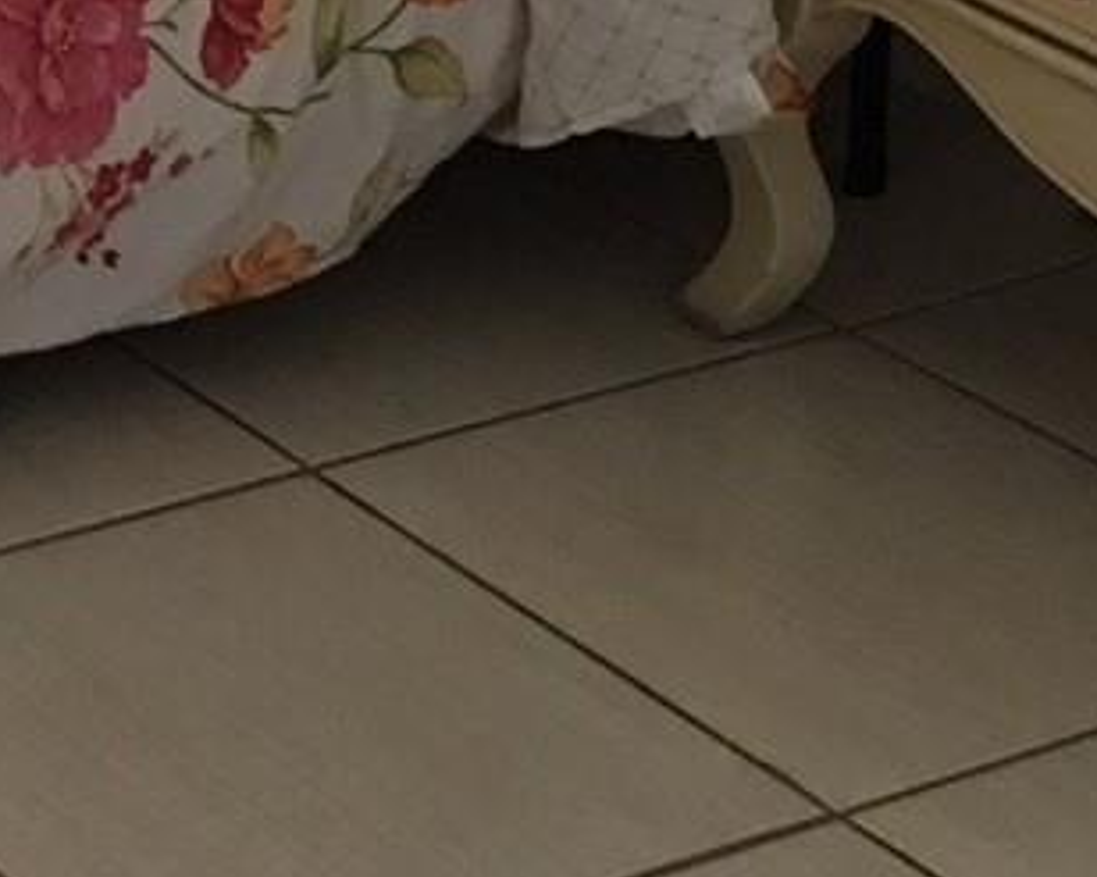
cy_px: -1005
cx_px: -762
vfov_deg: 9.6
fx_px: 4770
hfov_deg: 12.2
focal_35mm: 147
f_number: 2.2
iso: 100
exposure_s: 1/15
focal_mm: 4.15
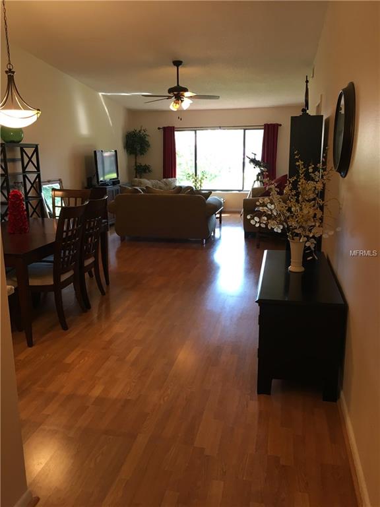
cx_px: 190
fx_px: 424
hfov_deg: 48.2
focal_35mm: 29
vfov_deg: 61.7
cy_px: 254
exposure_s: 1/30
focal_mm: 4.15
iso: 64
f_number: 2.2
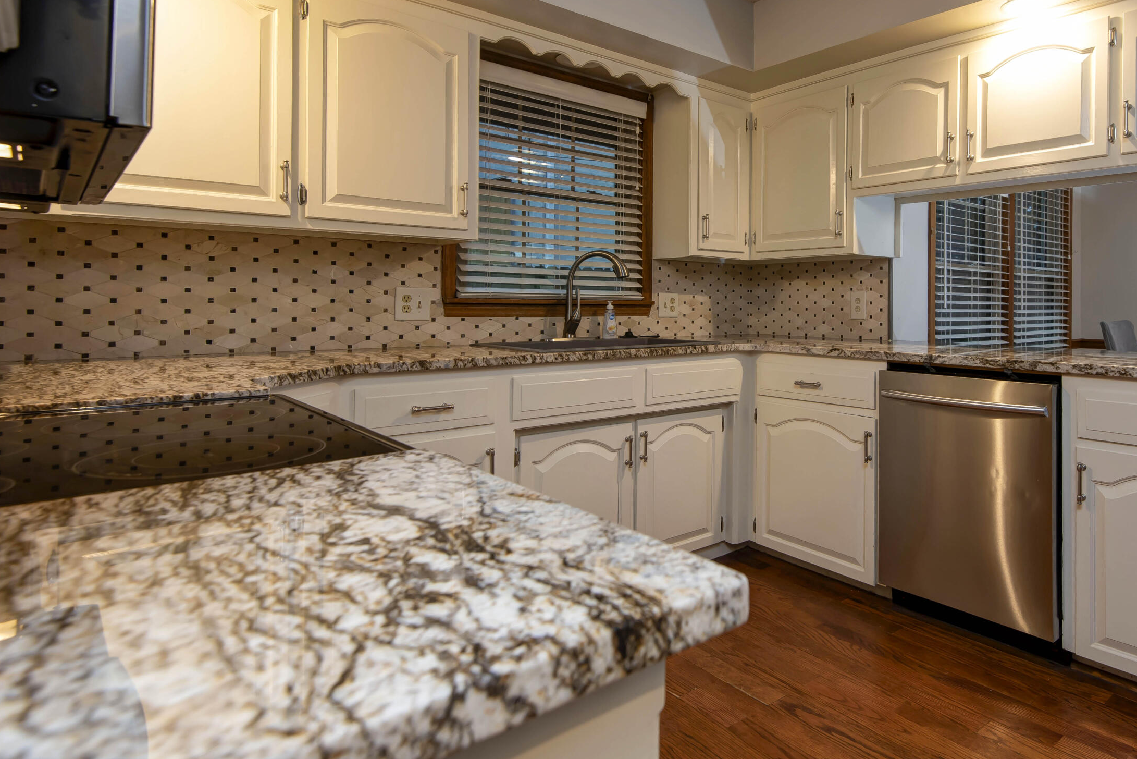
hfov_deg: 76.2
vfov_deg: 56.7
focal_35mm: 22
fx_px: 695
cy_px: 293
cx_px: 753
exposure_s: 1/10
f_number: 6.3
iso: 250
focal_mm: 16
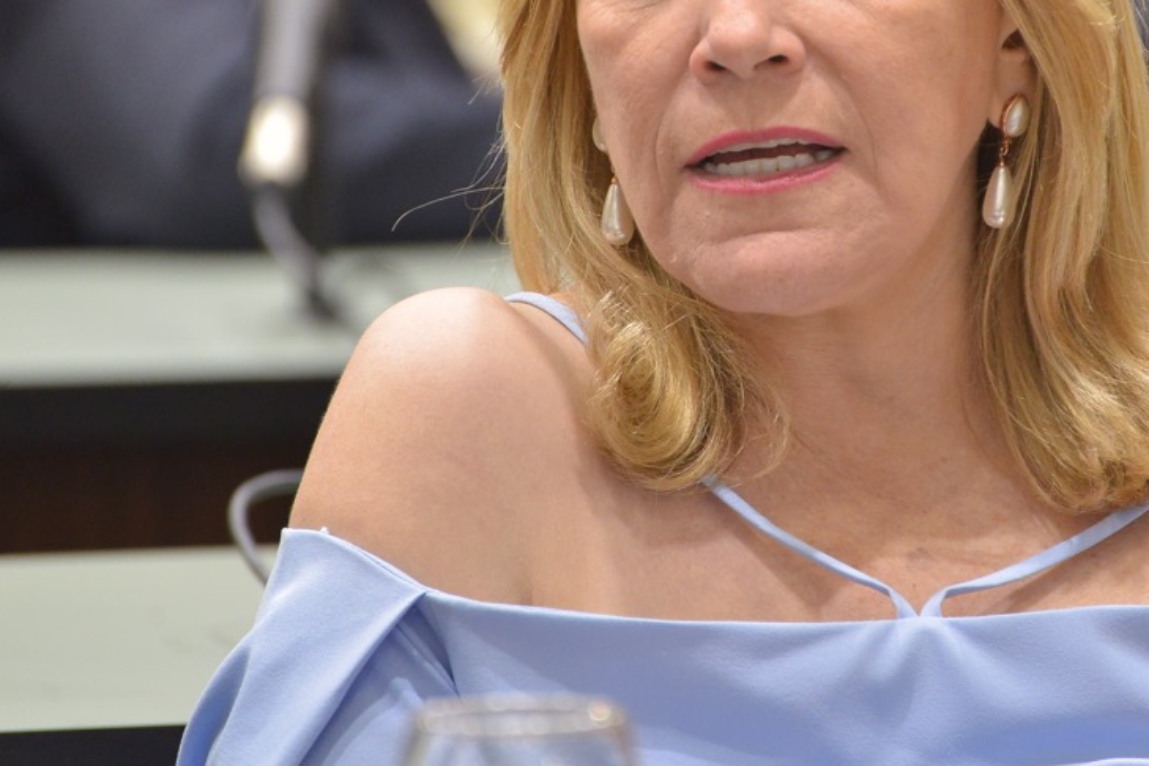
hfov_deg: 4.3
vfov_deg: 2.9
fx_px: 15127
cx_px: 786
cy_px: 131
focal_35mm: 474
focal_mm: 270
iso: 2800
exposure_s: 1/160
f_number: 5.6
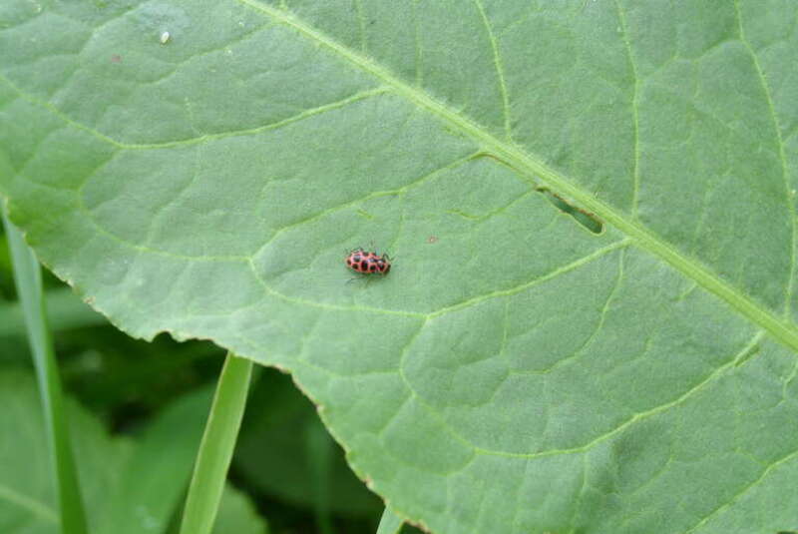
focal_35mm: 74
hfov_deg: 27.3
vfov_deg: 18.5
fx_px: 1642
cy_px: 267
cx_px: 399
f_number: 5.6
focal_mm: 27.5
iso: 250
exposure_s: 1/250
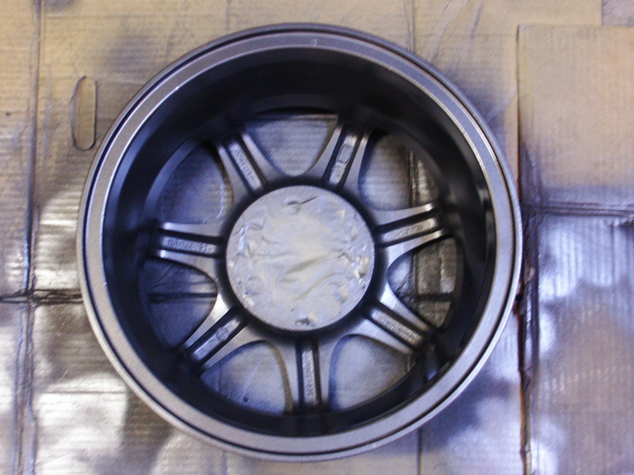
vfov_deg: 22.9
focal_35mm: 64
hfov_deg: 30.3
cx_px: 317
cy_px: 238
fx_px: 1172
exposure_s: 1/8
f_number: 3.5
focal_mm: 15.82
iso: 200
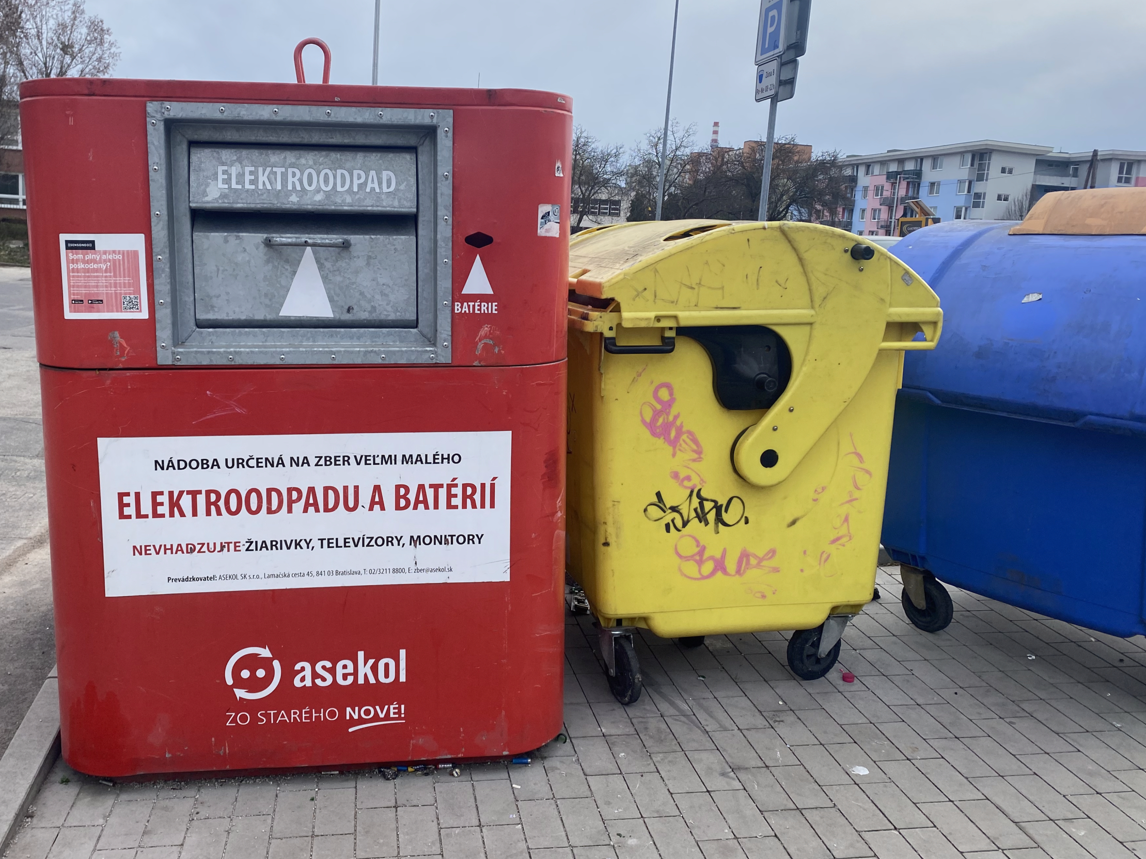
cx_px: 488
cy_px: 395
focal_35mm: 30
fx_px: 993
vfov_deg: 46.7
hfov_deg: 59.7
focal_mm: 4.25
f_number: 1.8
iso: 32
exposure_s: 1/942
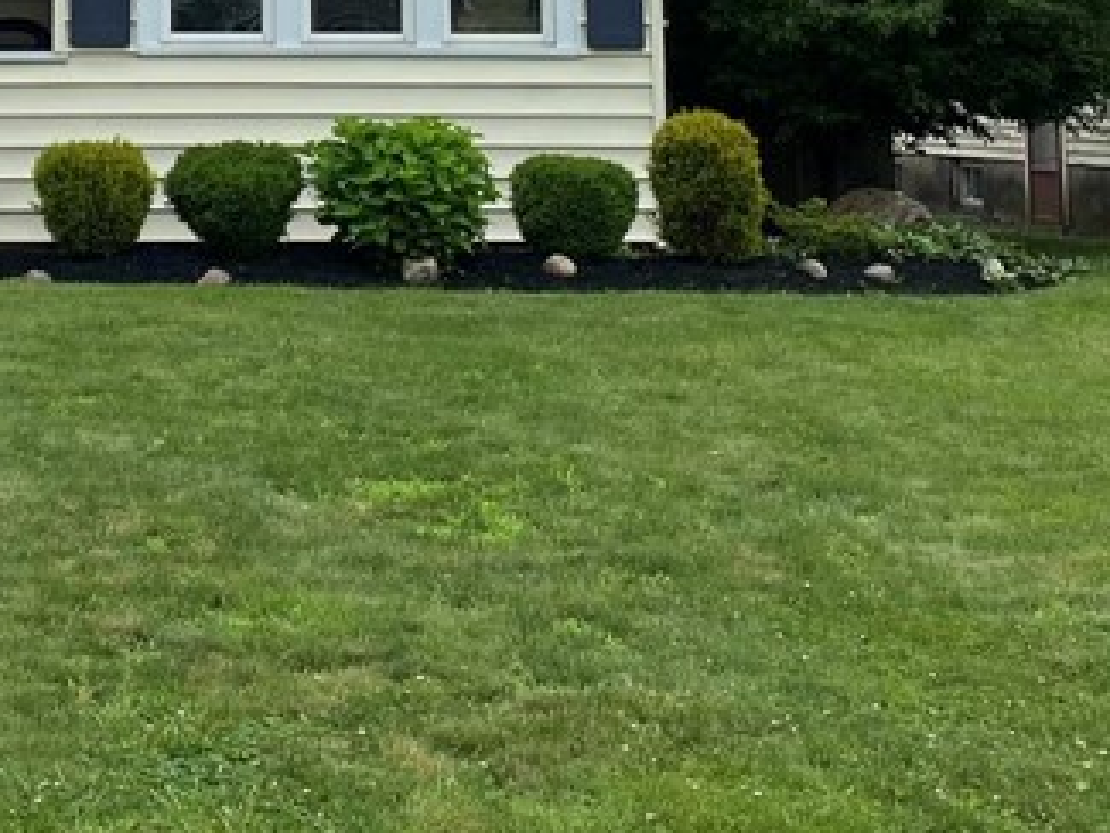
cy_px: -348
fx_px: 2630
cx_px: 184
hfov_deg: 23.4
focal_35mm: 82
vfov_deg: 16.6
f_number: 1.8
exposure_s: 1/3401
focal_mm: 4.25
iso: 32
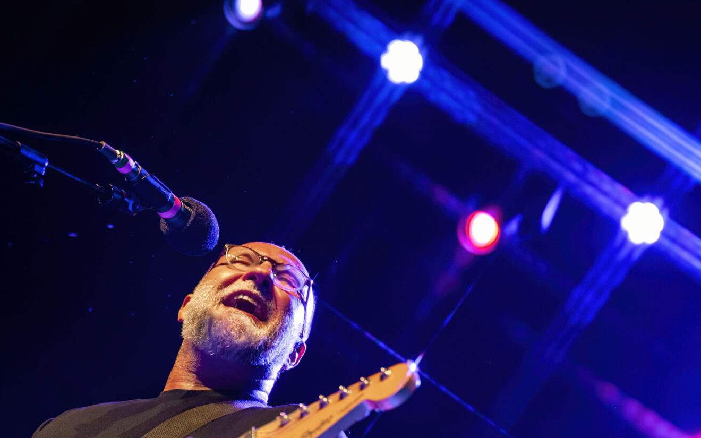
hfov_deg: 25.5
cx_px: 290
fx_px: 1547
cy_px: 446
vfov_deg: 15.8
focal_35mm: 81
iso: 2500
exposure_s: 1/200
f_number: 2.8
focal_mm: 41
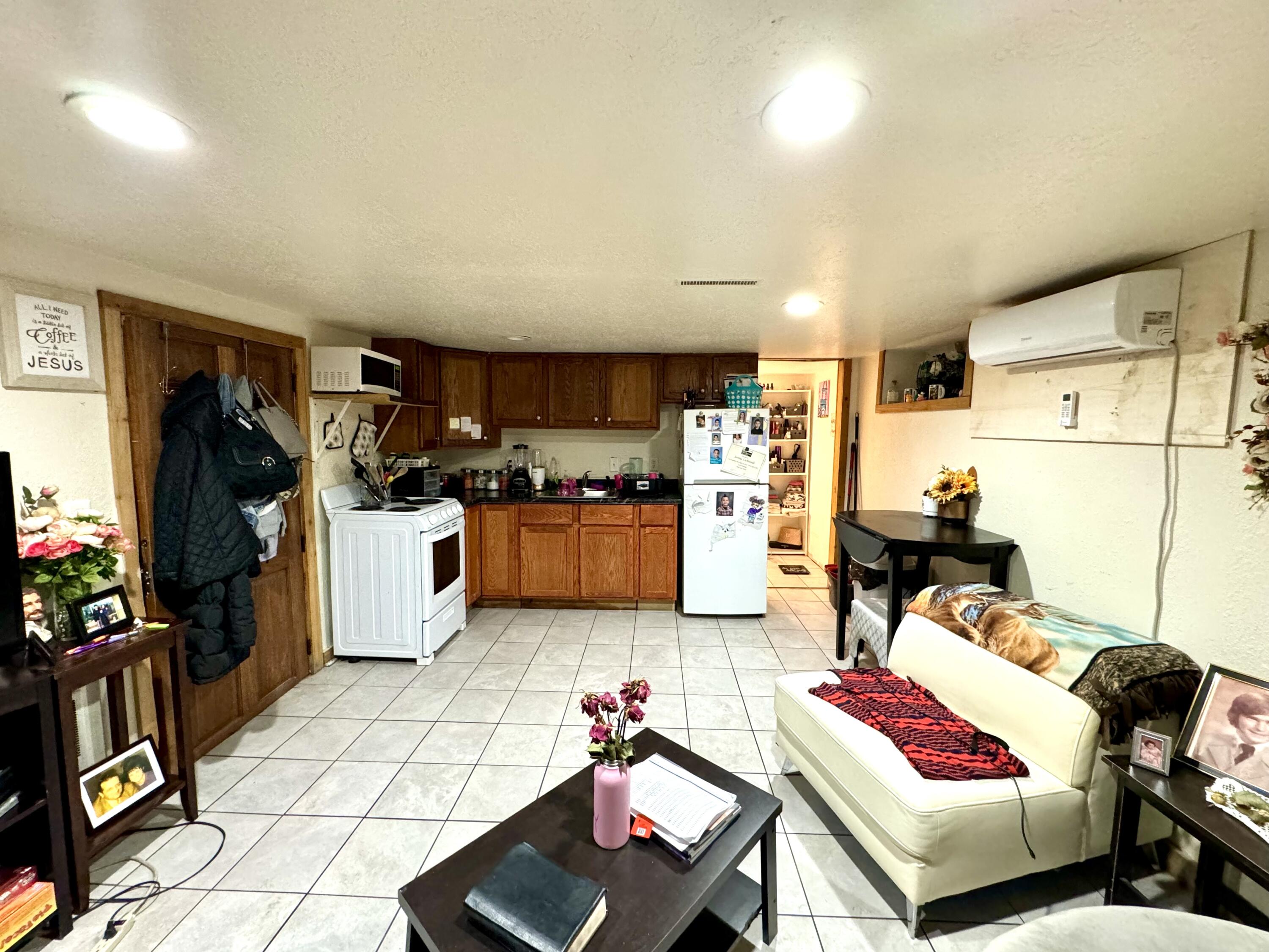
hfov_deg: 102.1
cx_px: 634
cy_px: 476
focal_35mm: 14
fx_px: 513
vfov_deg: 85.7
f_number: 2.2
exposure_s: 1/60
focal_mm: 2.22
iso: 400
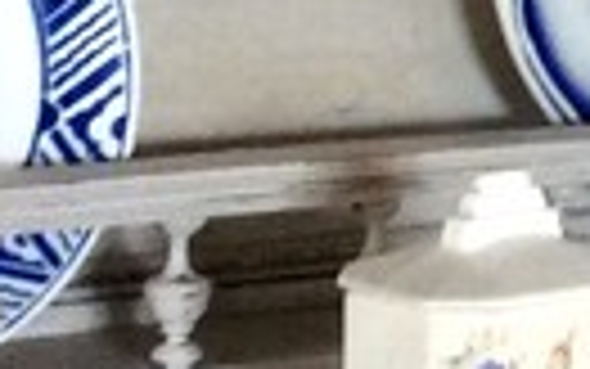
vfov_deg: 5.0
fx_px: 4247
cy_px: -20
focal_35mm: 264
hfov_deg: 7.6
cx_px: 1252
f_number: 2.4
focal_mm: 3.3
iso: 125
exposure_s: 1/24
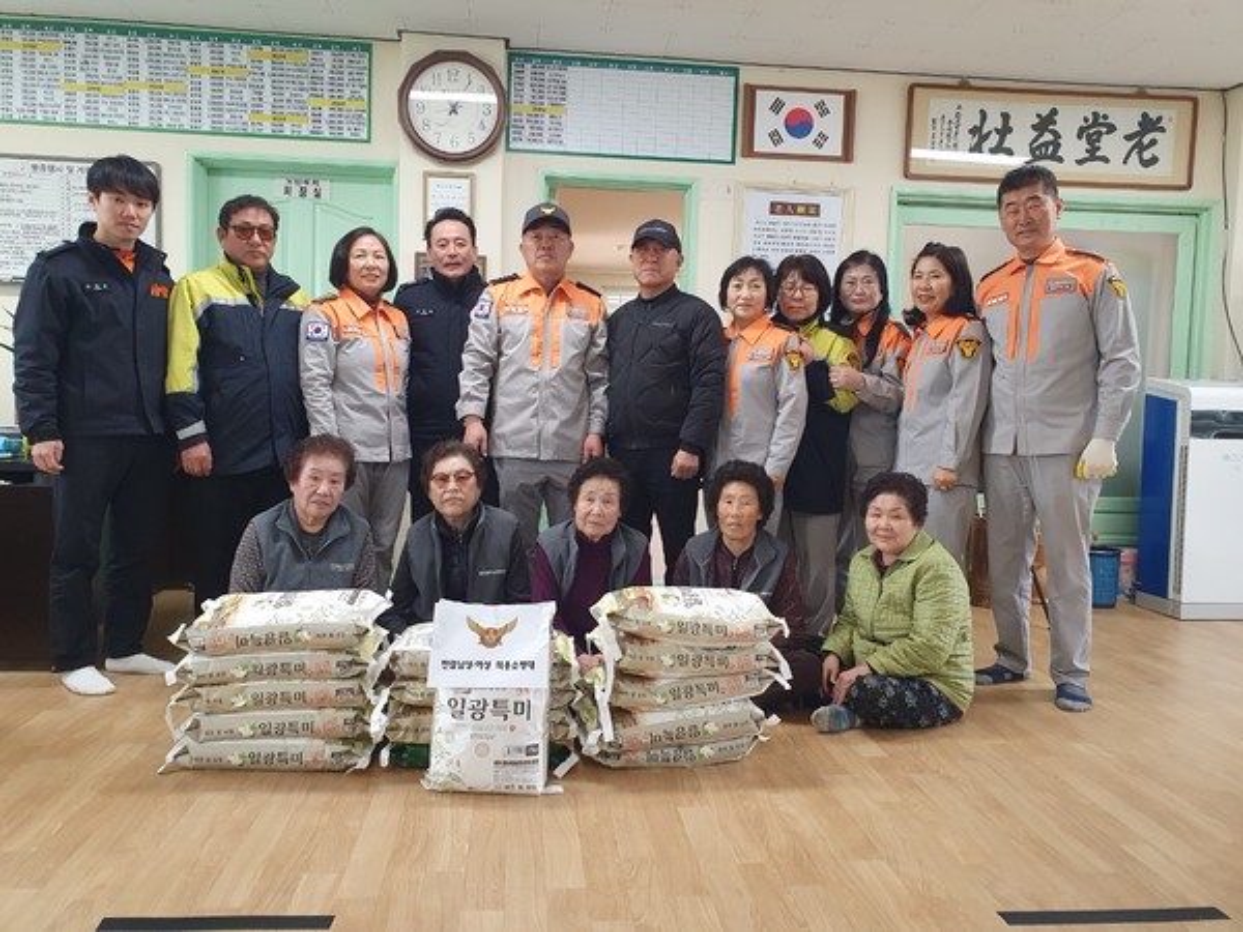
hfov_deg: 67.3
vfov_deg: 53.1
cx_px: 622
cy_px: 466
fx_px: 934
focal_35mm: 26
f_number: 2.4
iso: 320
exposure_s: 1/120
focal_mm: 4.32
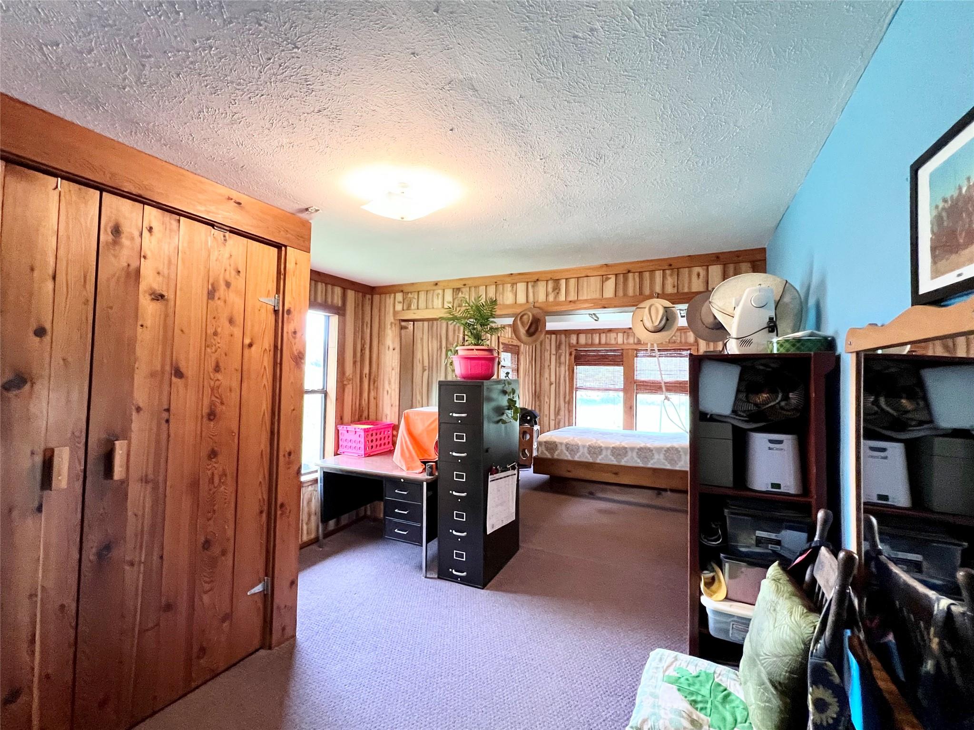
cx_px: 487
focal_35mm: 13
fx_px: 366
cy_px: 365
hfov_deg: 106.2
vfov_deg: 89.9
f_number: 1.8
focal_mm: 1.57
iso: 500
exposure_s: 1/60
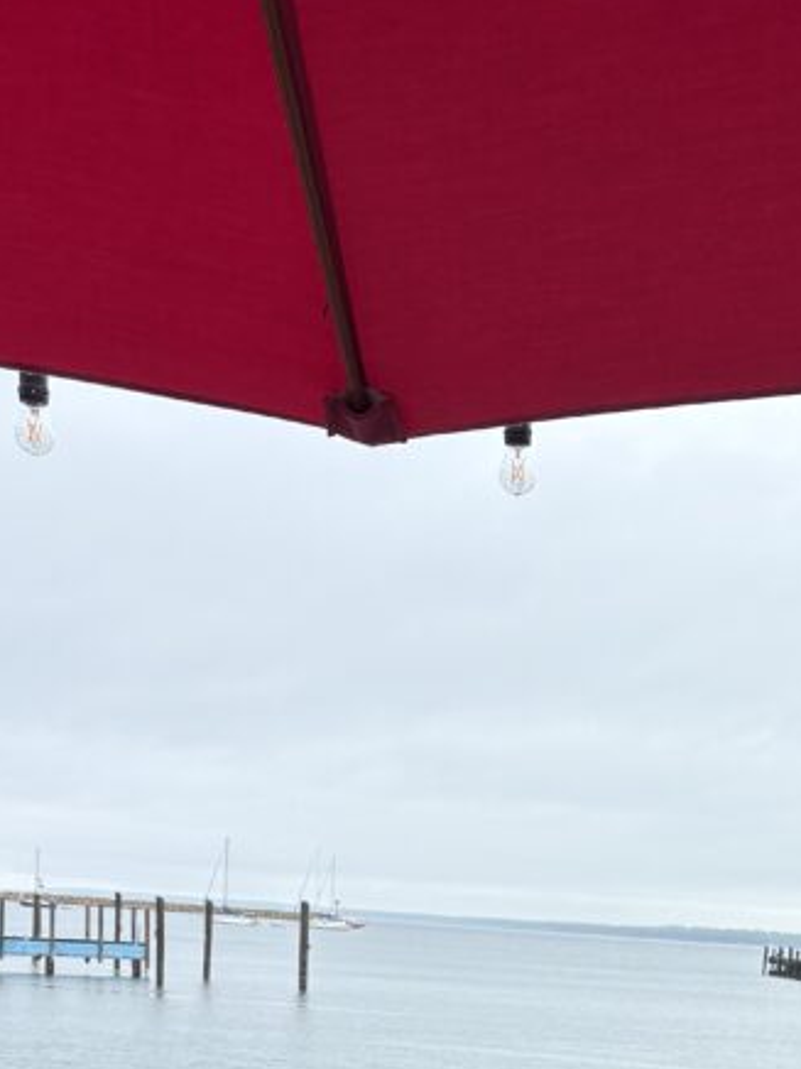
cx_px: 698
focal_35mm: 61
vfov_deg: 28.6
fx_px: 1882
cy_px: 1187
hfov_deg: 23.5
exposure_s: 1/1517
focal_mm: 5.96
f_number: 1.6
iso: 50
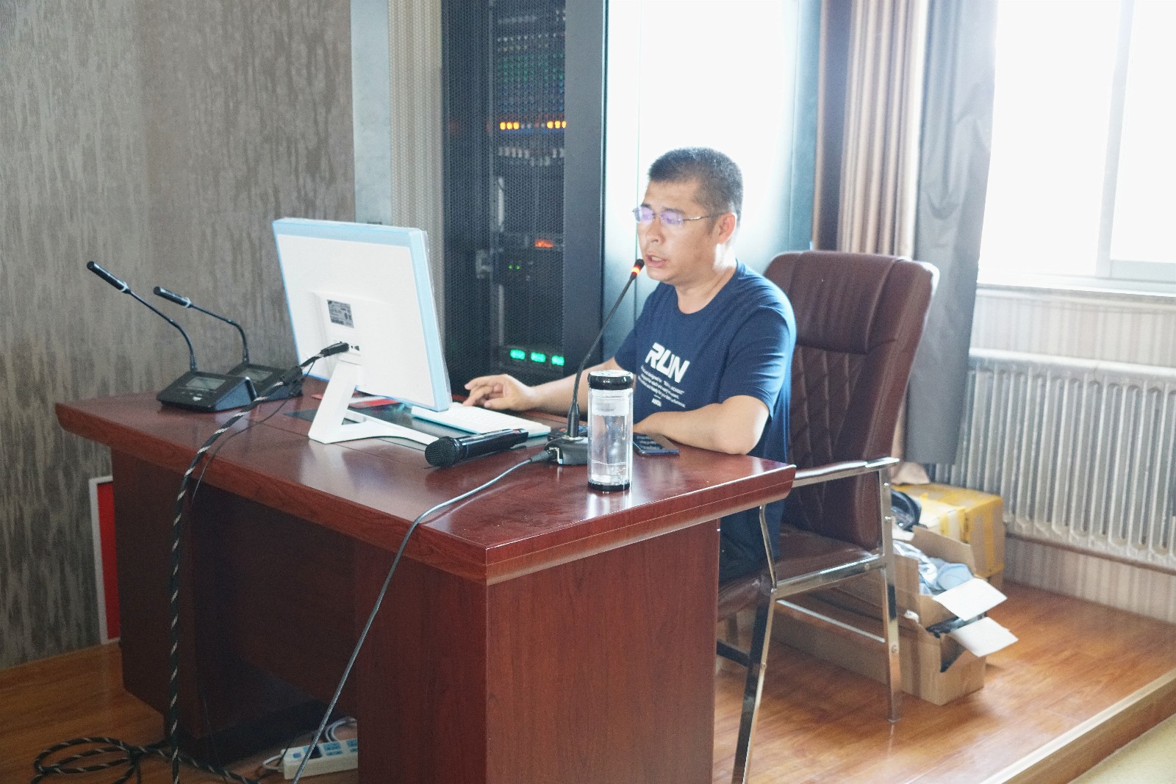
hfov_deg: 53.1
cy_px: 392
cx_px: 588
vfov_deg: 36.9
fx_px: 1176
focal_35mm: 36
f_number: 4
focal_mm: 36
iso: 5000
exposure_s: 1/60
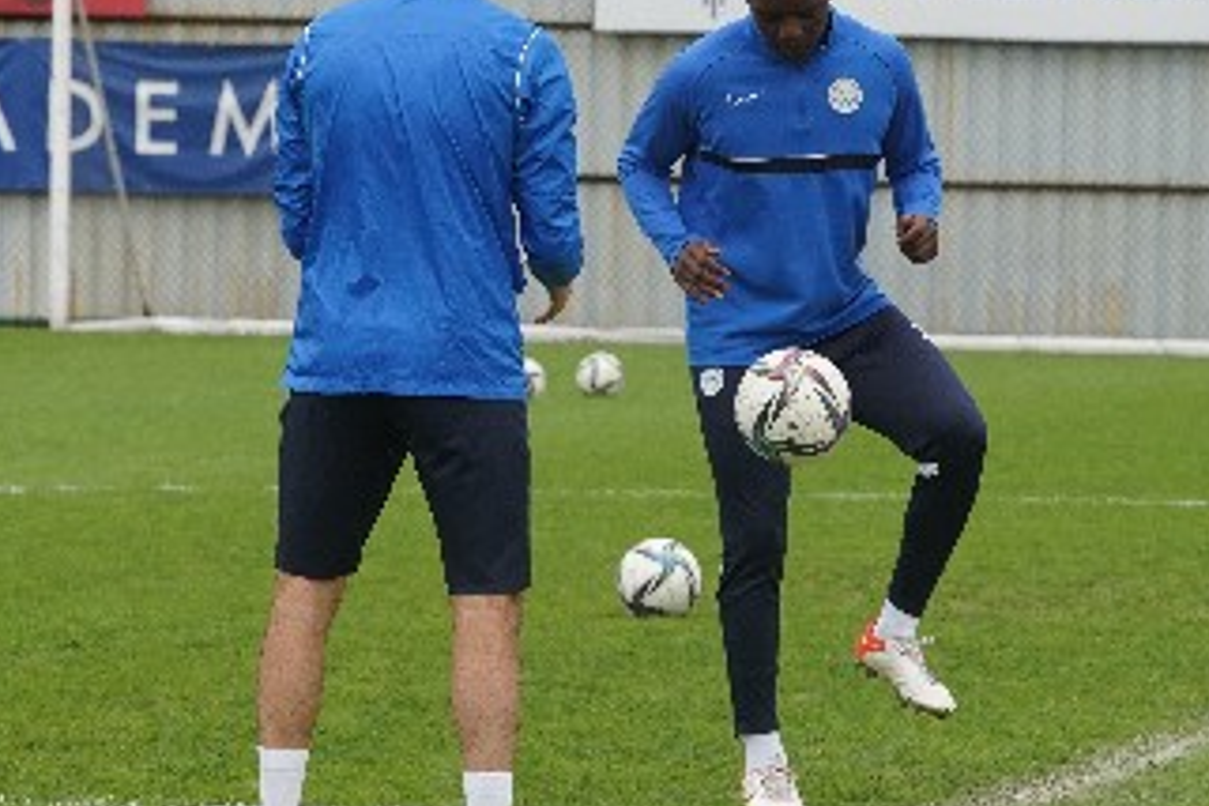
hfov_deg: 6.0
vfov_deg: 4.0
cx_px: 621
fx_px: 11552
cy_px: 273
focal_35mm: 344
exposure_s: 1/2500
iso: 3200
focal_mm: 165
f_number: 9
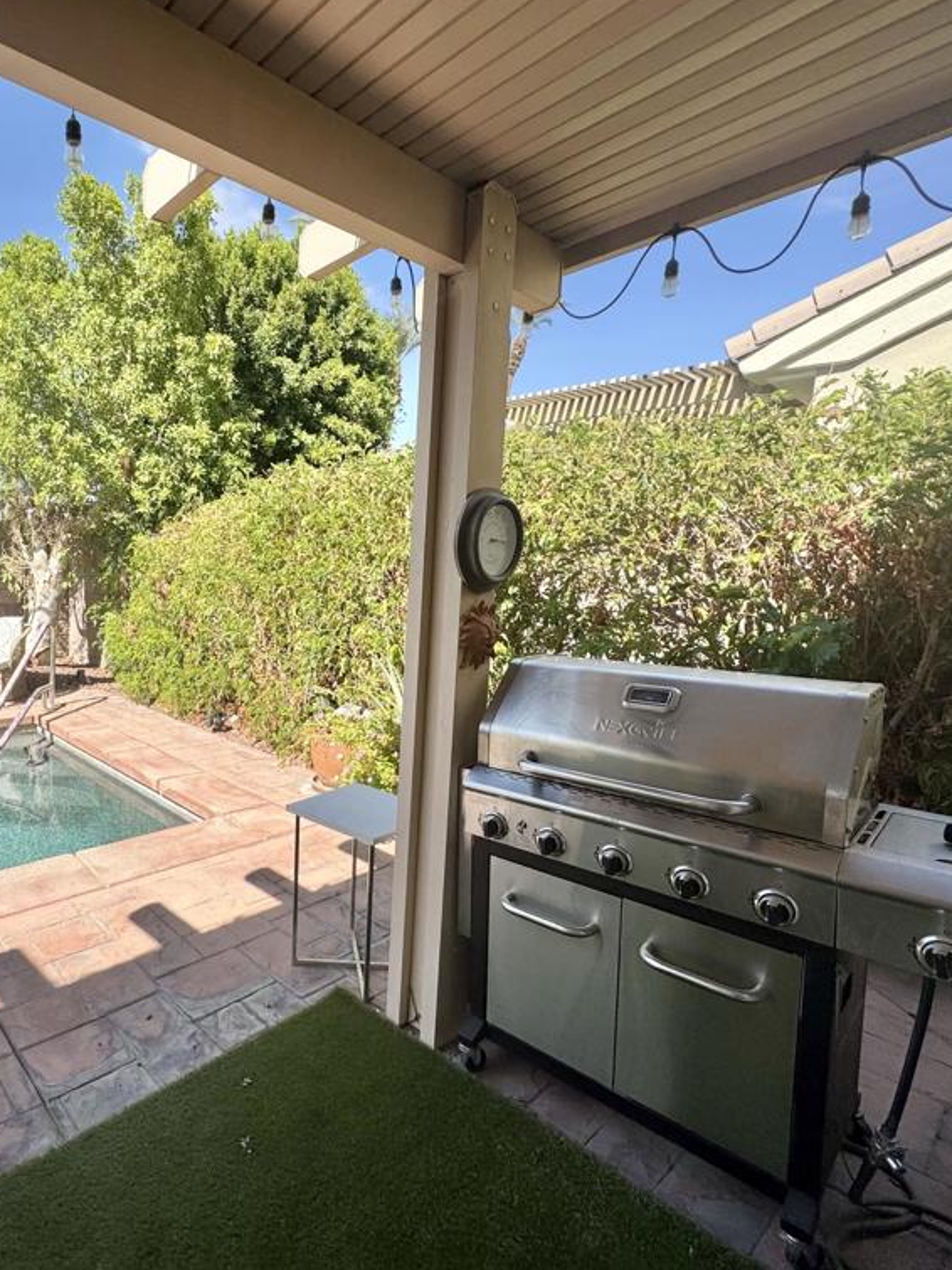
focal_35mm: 19
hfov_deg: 64.7
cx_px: 244
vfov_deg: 84.7
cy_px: 626
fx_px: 697
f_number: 2.2
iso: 50
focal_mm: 2.22
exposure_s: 1/1236
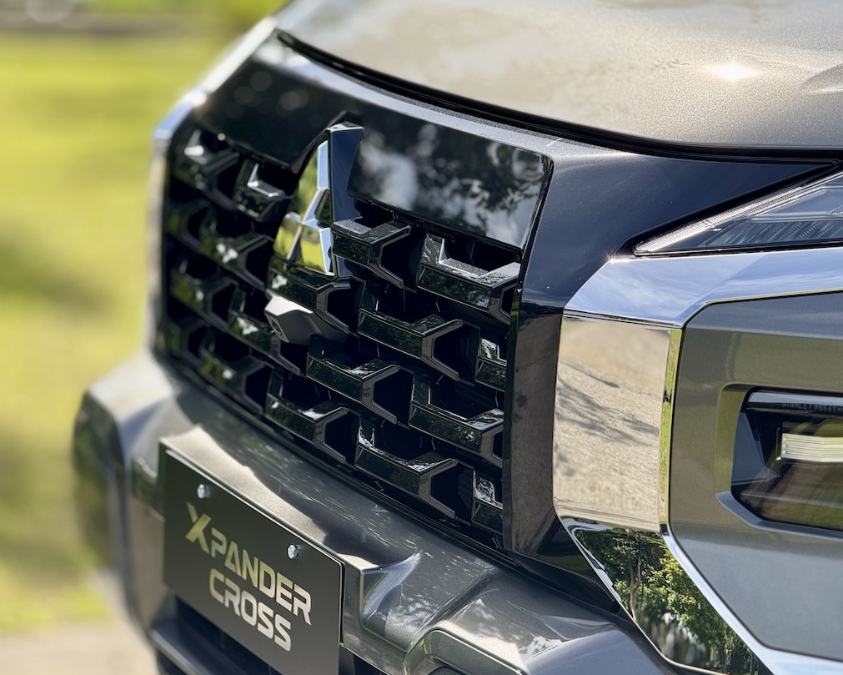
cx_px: 344
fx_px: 3468
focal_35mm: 139
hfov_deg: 13.9
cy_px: 325
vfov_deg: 11.1
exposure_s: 1/581
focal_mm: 15.66
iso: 64
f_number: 2.8
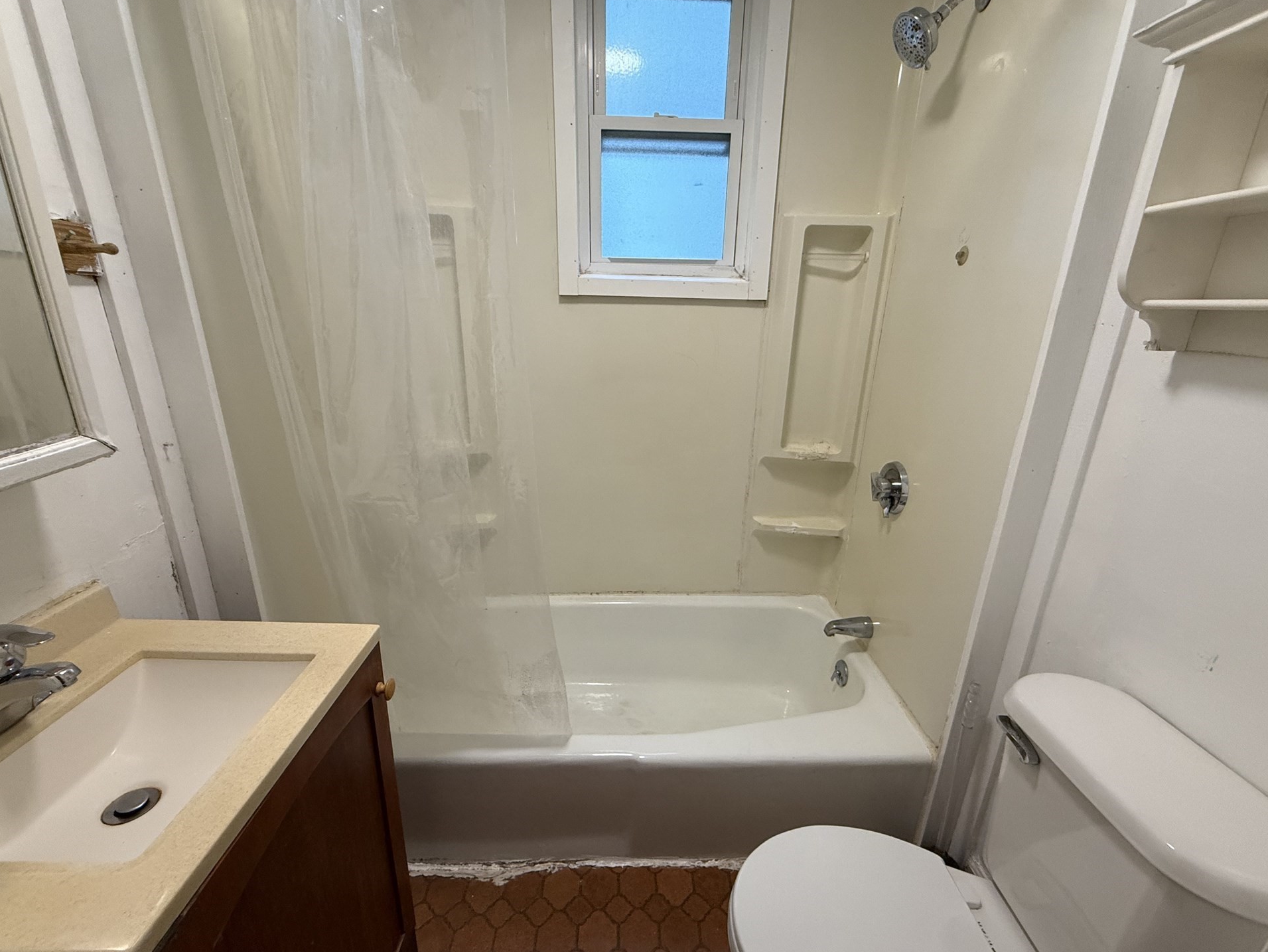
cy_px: 489
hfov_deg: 98.1
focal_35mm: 15
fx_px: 550
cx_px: 646
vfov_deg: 81.7
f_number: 2.2
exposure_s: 1/120
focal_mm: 2.22
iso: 250
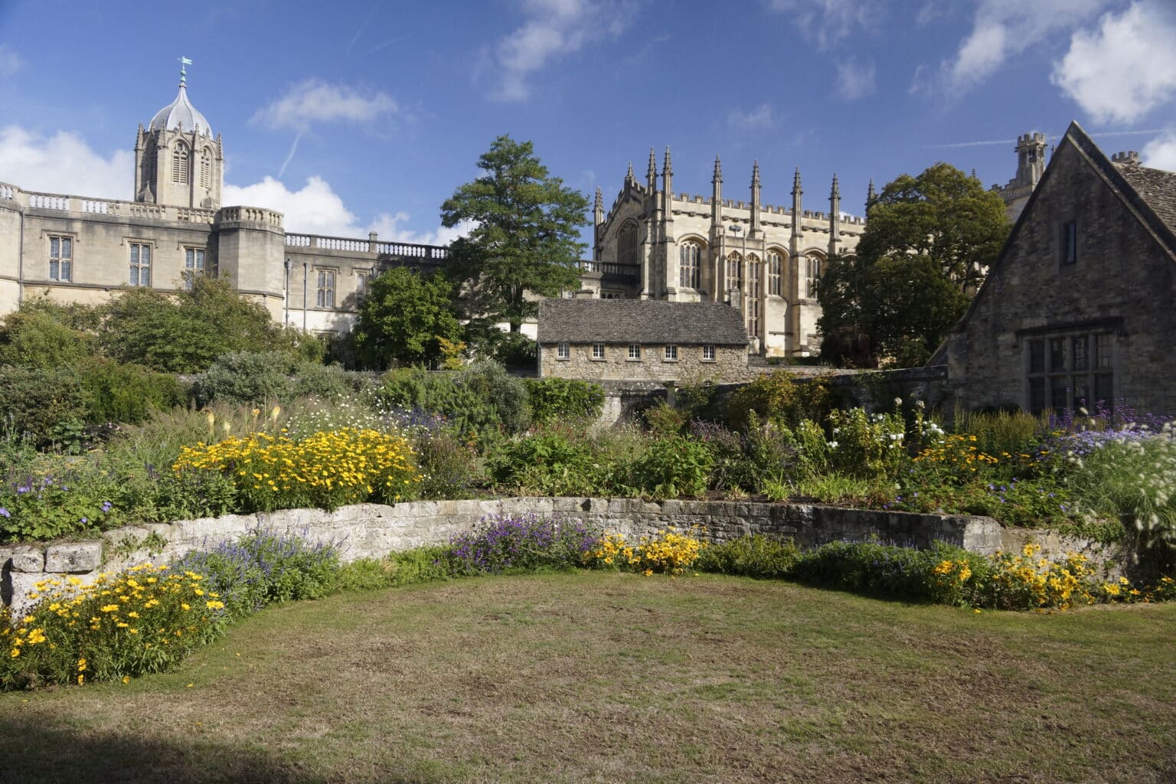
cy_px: 392
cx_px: 588
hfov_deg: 67.4
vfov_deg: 47.9
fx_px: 882
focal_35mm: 27
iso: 400
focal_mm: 18
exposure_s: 1/320
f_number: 7.1
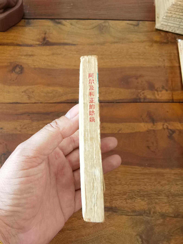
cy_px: 122
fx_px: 190
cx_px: 92
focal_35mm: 27
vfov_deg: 65.3
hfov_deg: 51.4
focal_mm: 2.26
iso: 200
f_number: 2.2
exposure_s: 1/40
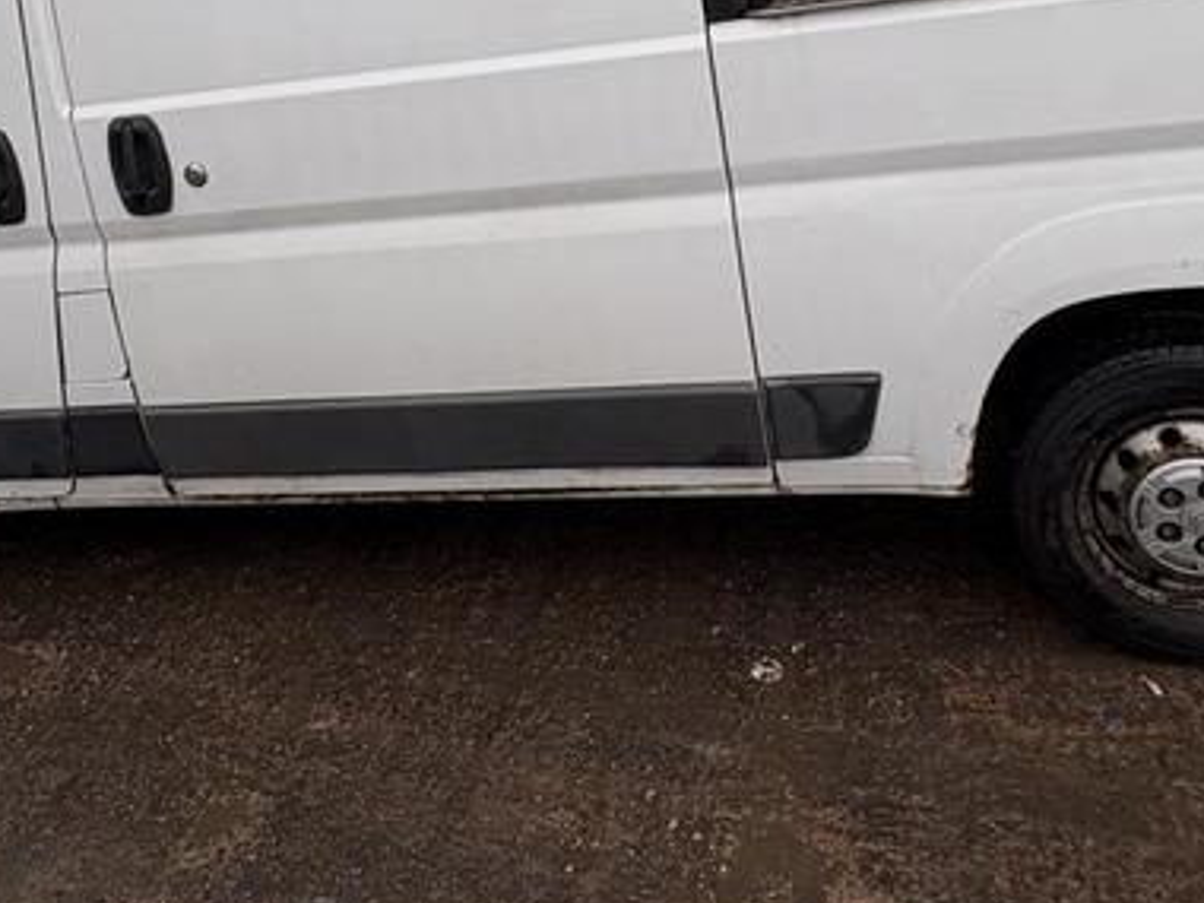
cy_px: 35
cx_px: 615
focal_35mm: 33
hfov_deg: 55.3
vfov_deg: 38.8
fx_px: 1148
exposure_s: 1/190
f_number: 2.2
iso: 40
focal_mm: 2.22
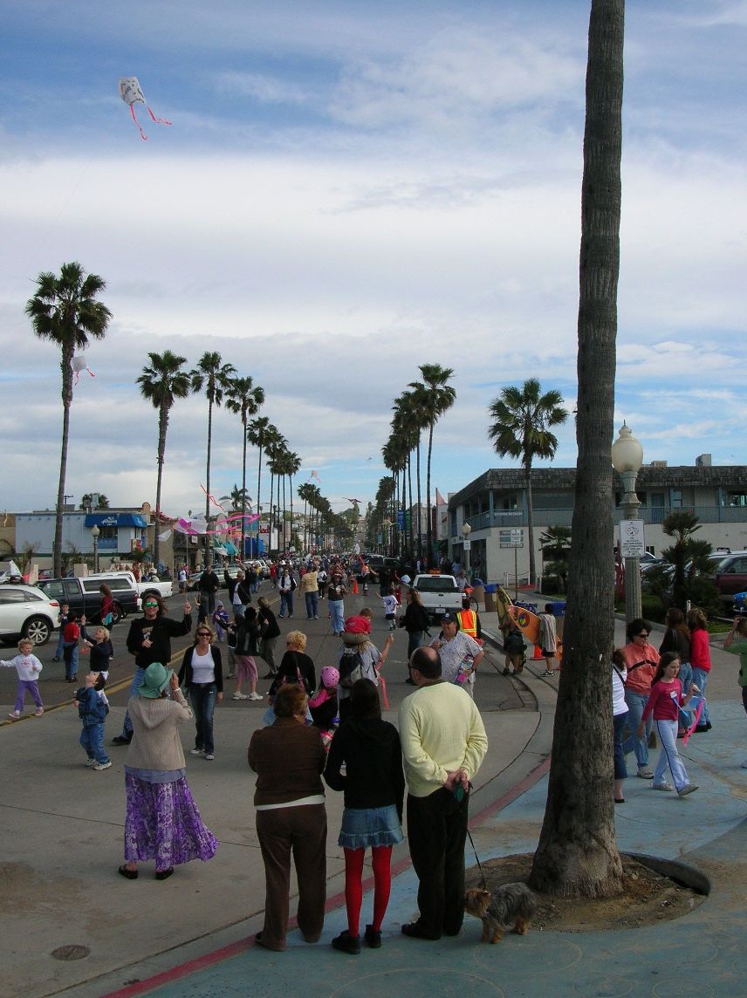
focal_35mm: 35
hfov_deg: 40.6
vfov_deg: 52.7
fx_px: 1009
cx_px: 374
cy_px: 499
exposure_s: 1/385
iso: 50
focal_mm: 5.8
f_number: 5.6
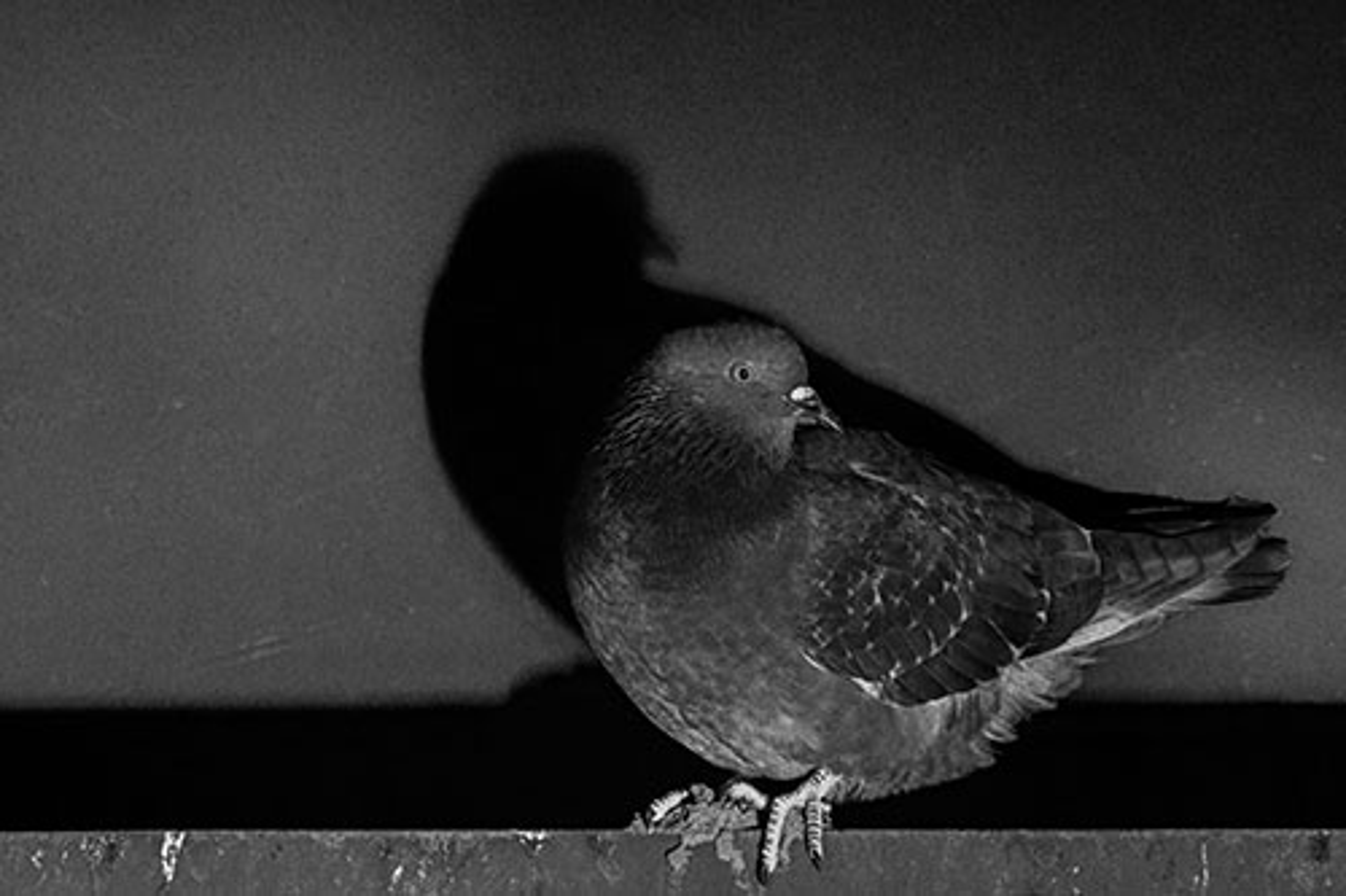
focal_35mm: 1200
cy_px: 448
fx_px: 44849
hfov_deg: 1.7
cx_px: 673
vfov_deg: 1.1
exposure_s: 1/1250
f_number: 13
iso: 10000
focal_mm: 1200
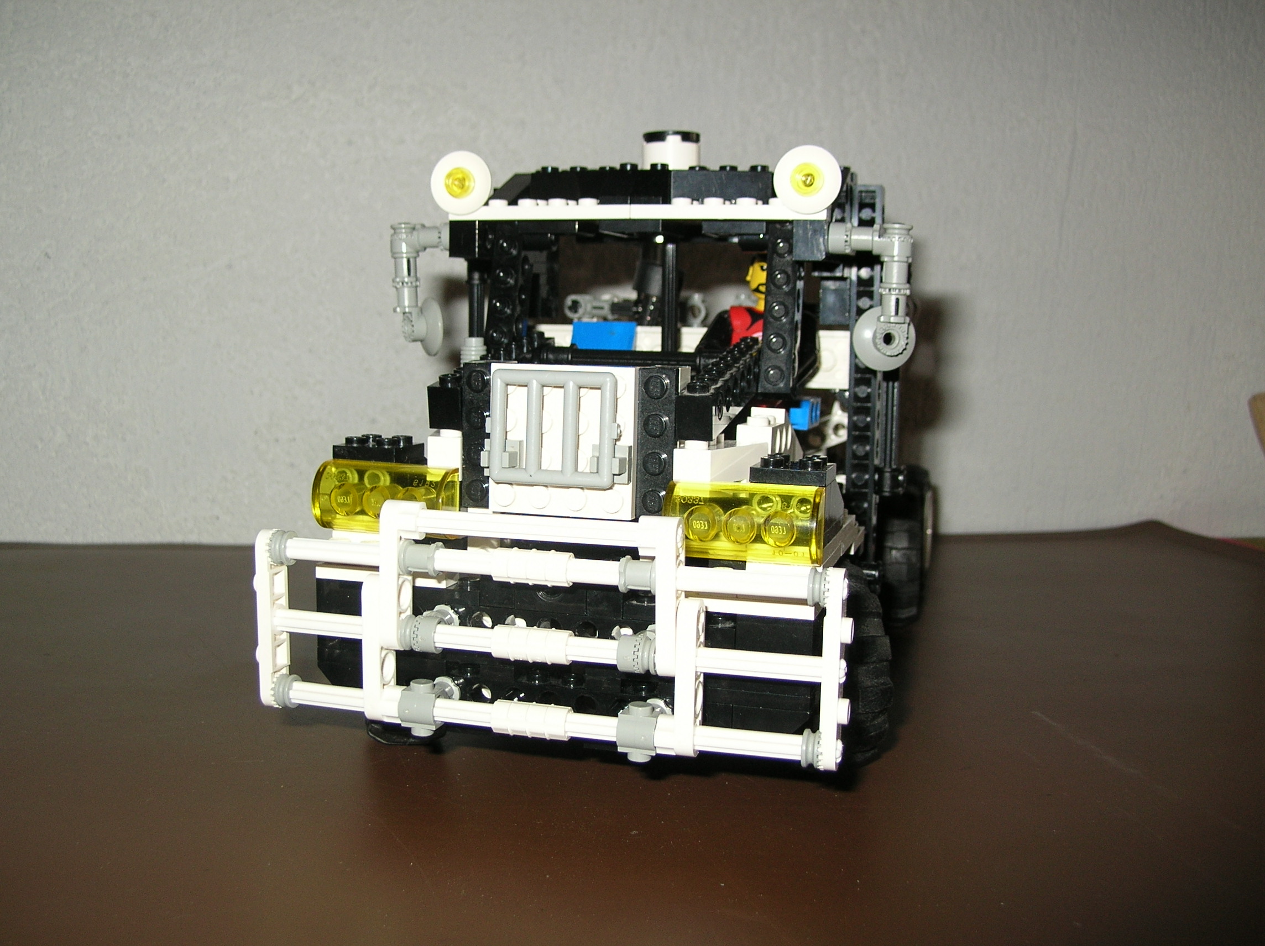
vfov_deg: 39.6
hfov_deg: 51.4
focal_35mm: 36
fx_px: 1314
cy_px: 473
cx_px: 632
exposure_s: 1/60.1
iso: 50
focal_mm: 6
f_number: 2.7
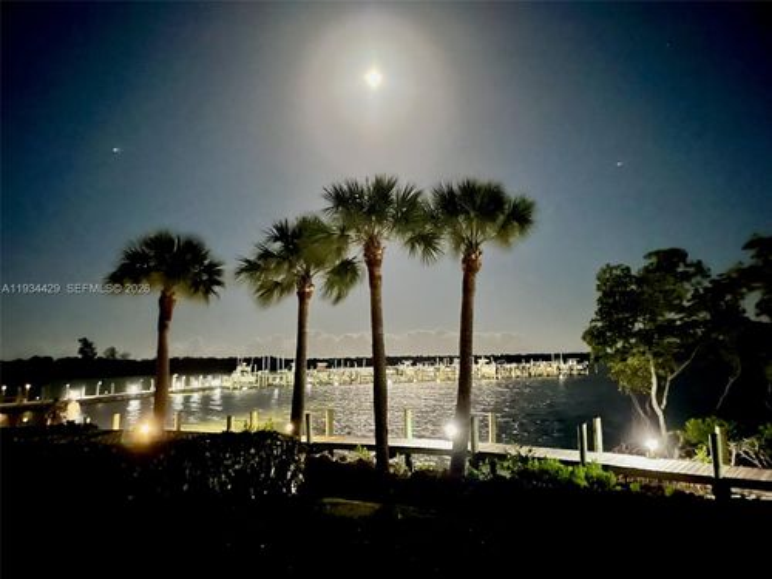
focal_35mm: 26
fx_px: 580
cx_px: 386
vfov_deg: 53.1
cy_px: 290
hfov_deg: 67.3
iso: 1600
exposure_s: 1/4
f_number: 1.6
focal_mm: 4.2
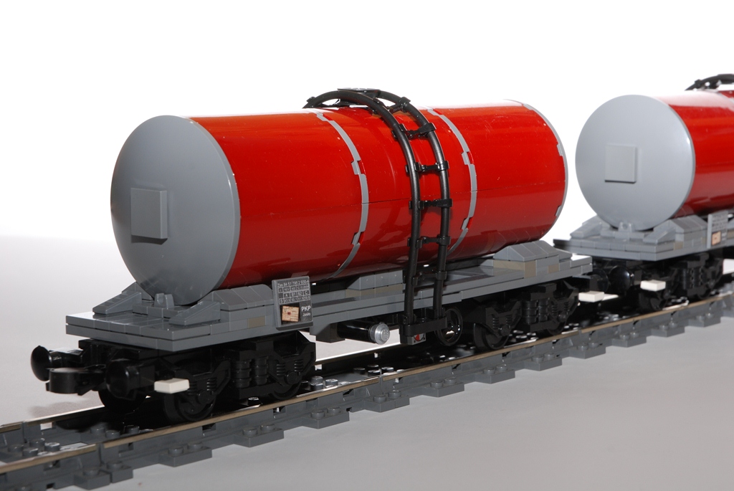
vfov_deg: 16.6
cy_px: 246
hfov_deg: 24.6
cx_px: 367
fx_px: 1684
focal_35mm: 82
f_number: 13
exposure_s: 1/200
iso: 200
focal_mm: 55
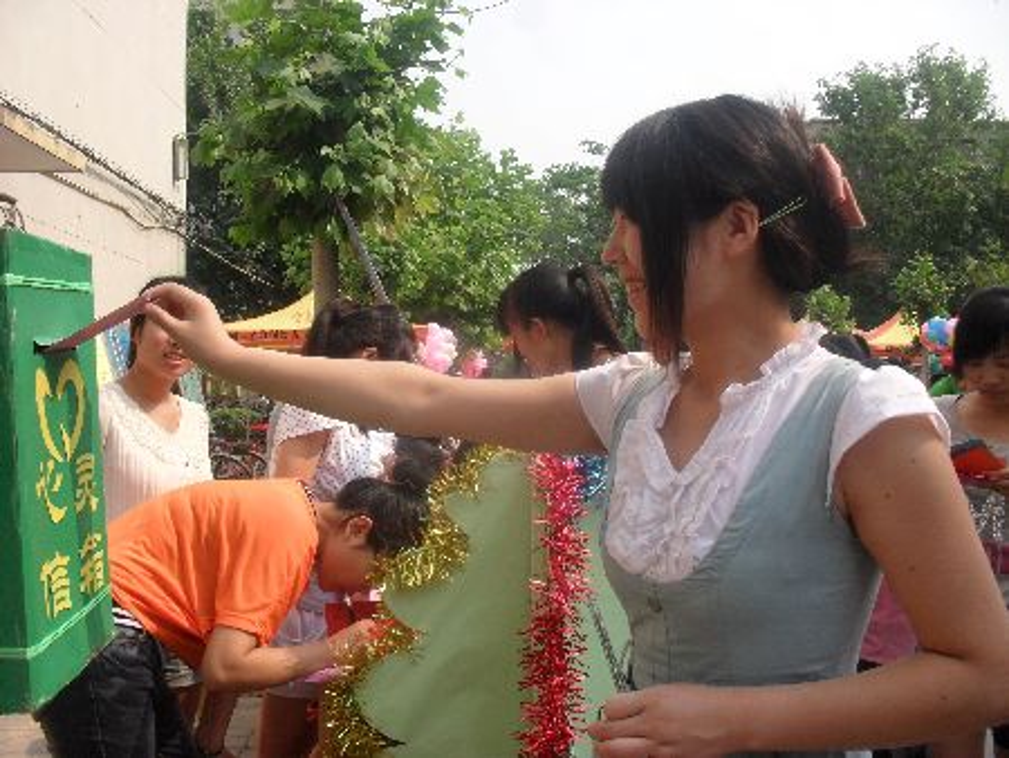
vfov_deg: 40.7
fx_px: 1021
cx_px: 504
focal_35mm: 35
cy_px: 379
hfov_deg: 52.6
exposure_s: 1/125
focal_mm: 6.3
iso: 100
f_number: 8.4
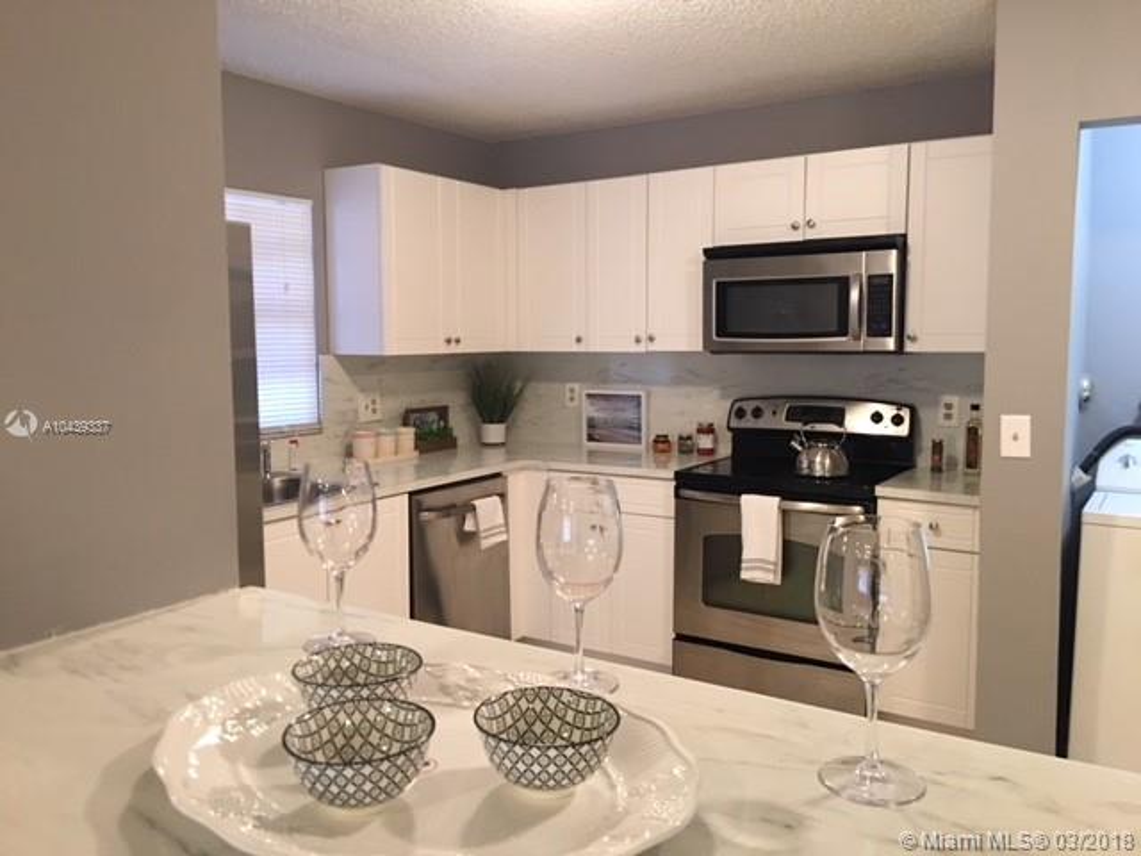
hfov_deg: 61.7
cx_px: 570
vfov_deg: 48.2
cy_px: 428
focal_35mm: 29
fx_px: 956
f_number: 2.2
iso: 100
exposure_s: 1/15
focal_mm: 4.15
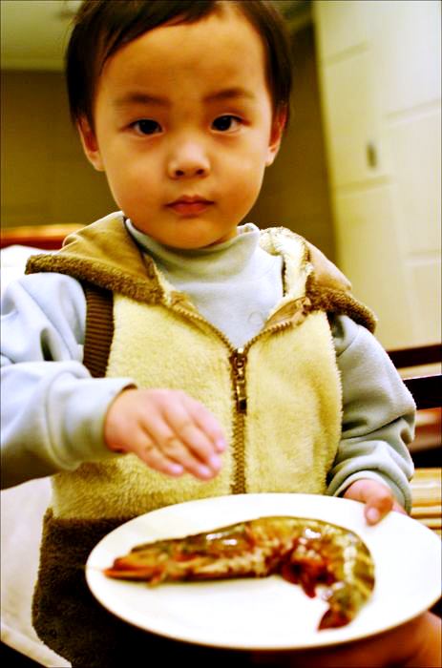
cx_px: 221
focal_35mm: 52
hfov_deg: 25.6
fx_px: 972
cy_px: 334
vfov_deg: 37.9
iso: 800
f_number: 3.2
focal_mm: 35
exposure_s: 1/20
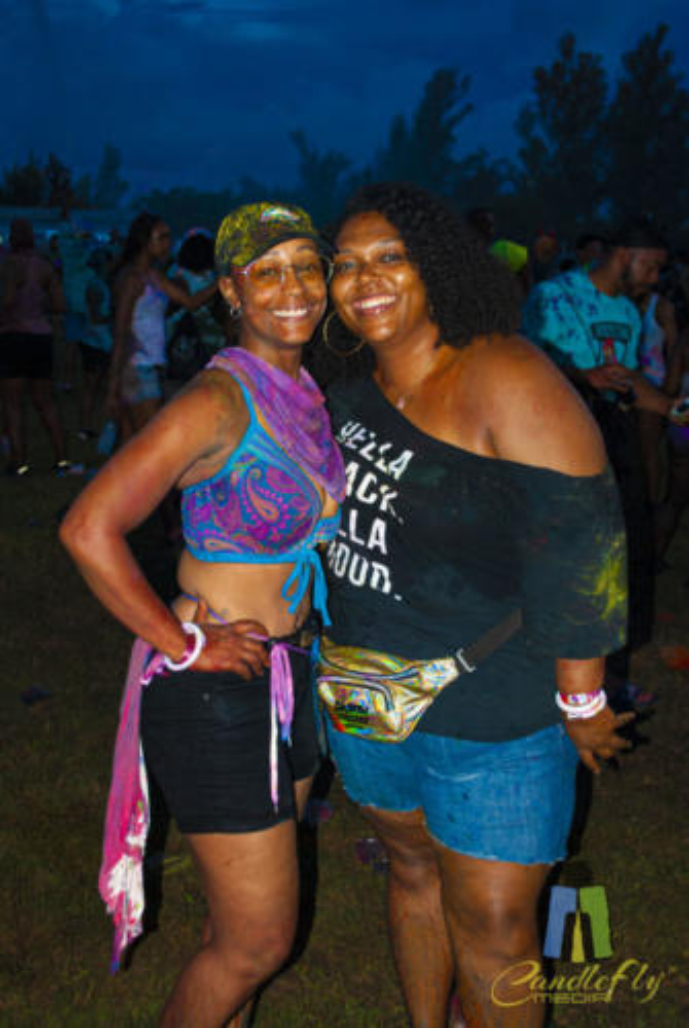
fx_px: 1373
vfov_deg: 41.1
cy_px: 514
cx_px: 344
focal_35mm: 48
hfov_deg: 28.2
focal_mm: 32
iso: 200
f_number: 4.8
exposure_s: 1/60
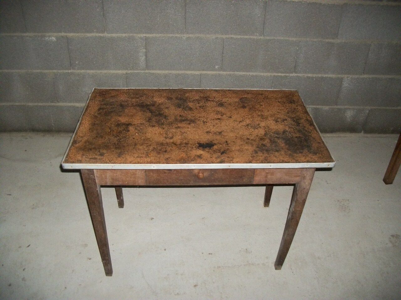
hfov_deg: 56.8
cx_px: 200
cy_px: 150
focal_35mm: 32
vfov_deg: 44.2
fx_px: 371
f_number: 2.9
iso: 250
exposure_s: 1/30
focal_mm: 5.7
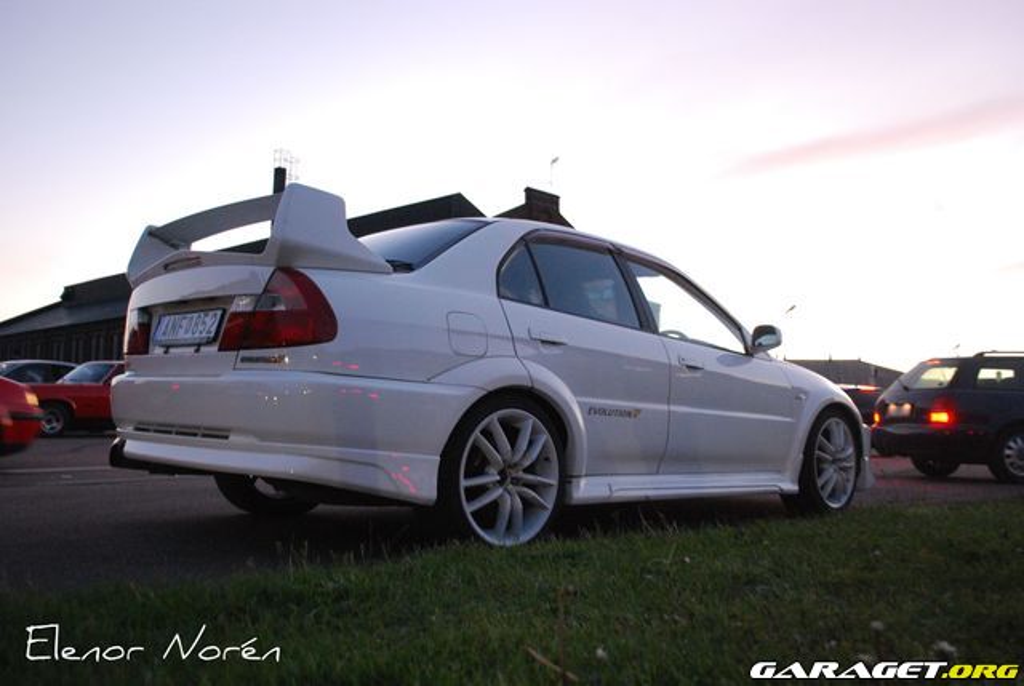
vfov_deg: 40.1
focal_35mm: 33
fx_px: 940
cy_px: 343
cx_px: 512
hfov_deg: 57.1
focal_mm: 22
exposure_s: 1/30
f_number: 4
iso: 1250
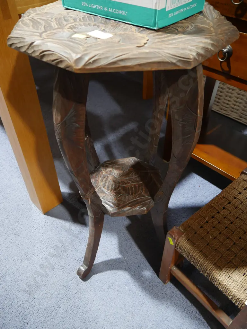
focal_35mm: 28
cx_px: 124
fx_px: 266
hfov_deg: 49.8
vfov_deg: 63.4
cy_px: 164
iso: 1250
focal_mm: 14
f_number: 3.5
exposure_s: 1/60
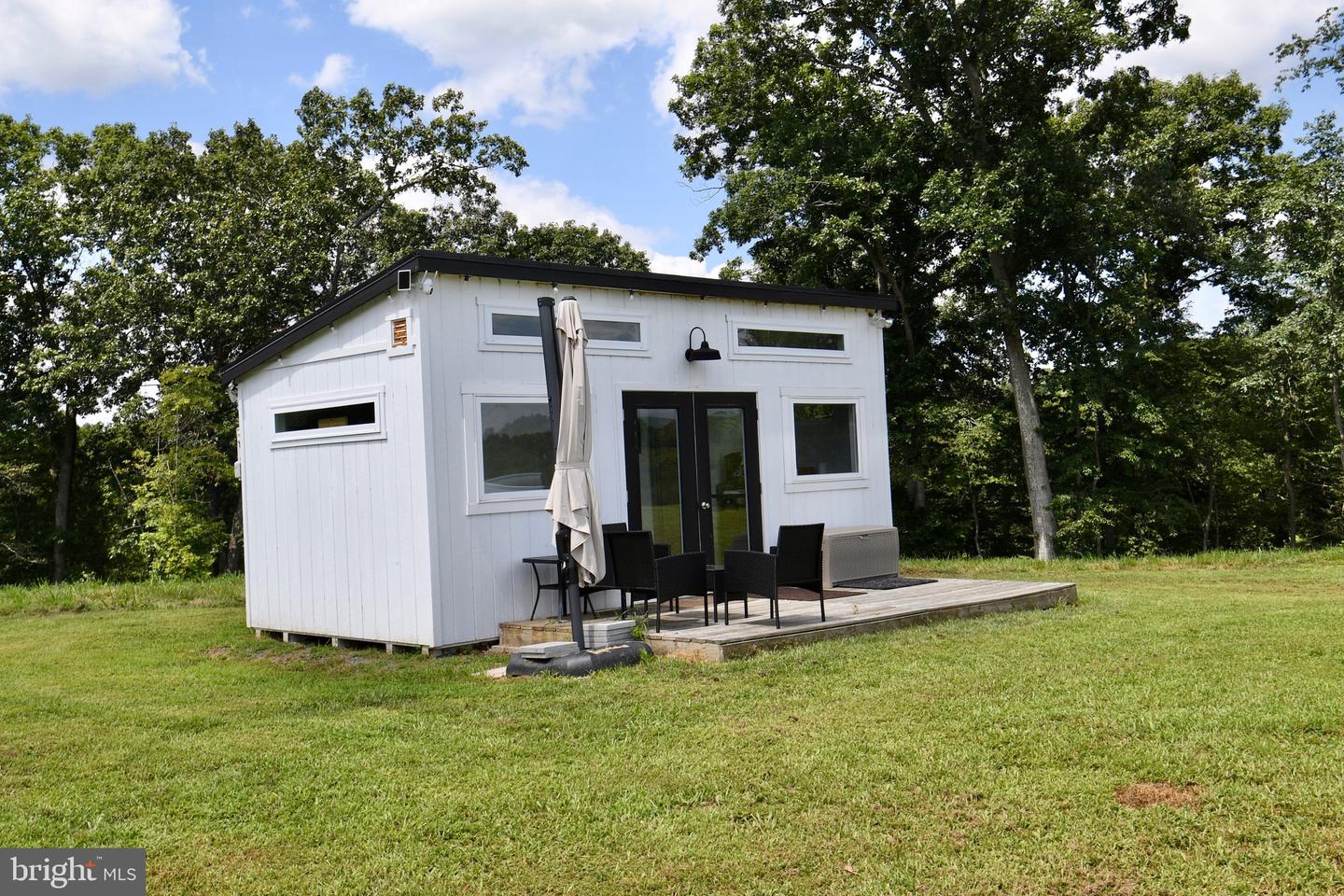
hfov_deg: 53.1
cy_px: 448
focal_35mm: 36
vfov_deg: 36.9
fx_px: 1344
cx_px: 672
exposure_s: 1/250
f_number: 8
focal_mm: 18
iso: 100
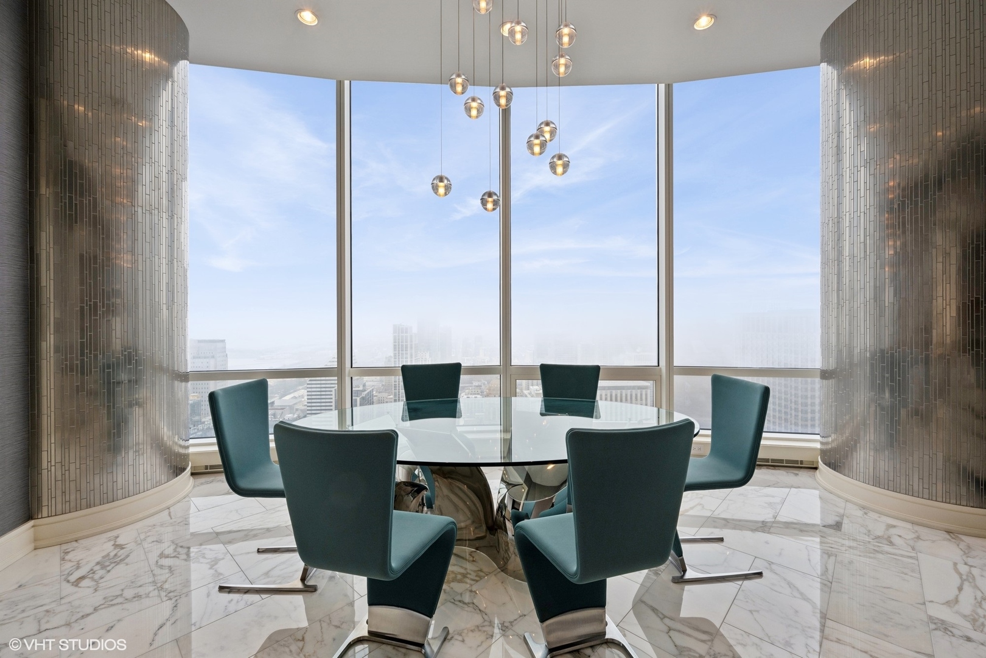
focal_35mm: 15
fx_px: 411
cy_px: 329
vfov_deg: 77.3
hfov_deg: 100.4
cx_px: 493
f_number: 9.5
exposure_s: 1/45
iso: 200
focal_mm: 15
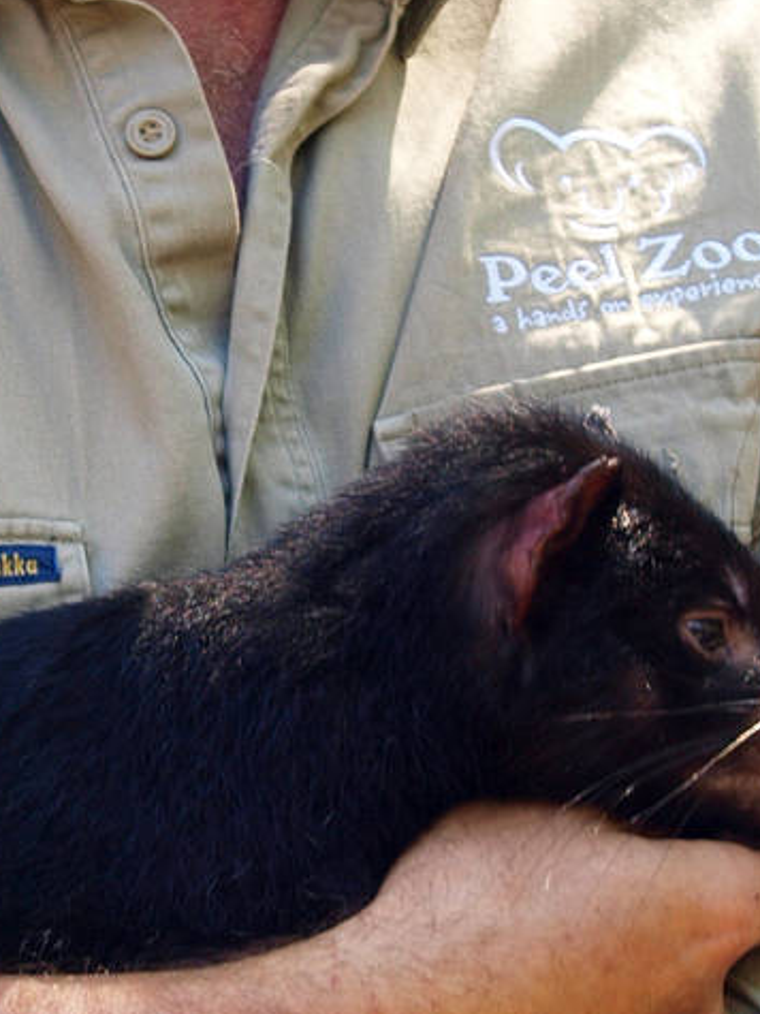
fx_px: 6121
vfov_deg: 9.5
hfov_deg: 7.1
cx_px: 224
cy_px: 448
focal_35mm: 209
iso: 160
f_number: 5.6
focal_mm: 31
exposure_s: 1/40
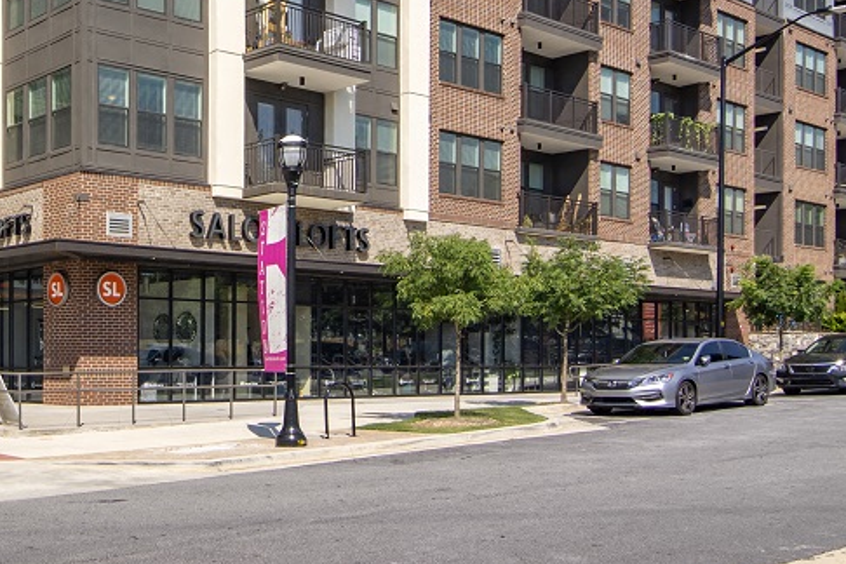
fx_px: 869
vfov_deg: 34.4
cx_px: 132
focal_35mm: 37
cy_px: 80
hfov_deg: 48.0
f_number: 8
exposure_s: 1/640
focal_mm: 12
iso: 250
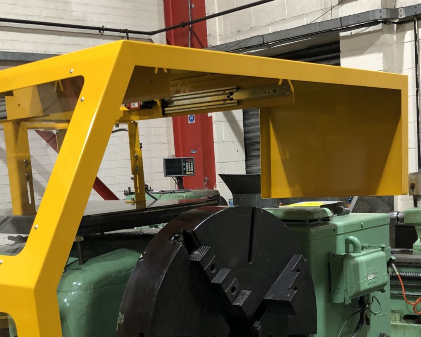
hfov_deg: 33.6
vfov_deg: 26.4
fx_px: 698
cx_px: 200
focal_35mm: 56
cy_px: 287
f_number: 1.8
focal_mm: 4
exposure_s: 1/15
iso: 50
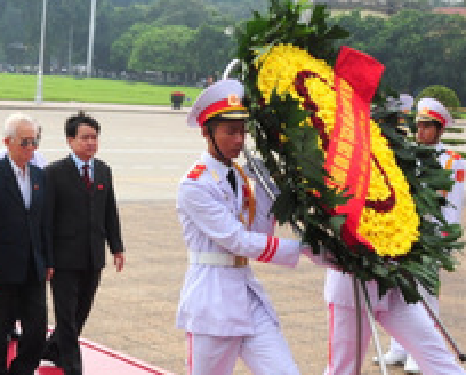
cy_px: 206
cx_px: 25
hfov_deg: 28.9
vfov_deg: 24.7
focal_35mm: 62
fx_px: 857
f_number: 14
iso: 320
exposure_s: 1/160
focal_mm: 18
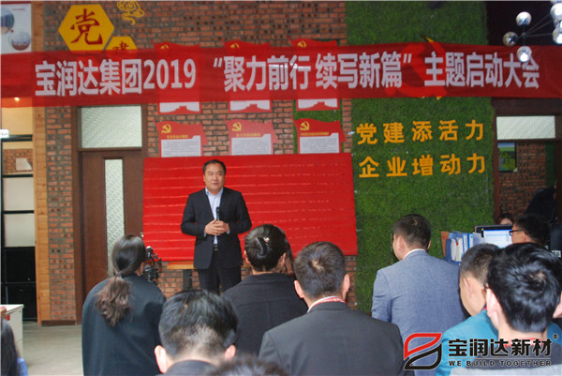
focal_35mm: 42
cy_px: 188
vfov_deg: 31.9
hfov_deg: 46.4
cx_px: 281
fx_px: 656
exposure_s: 1/60
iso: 1000
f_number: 5
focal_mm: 28
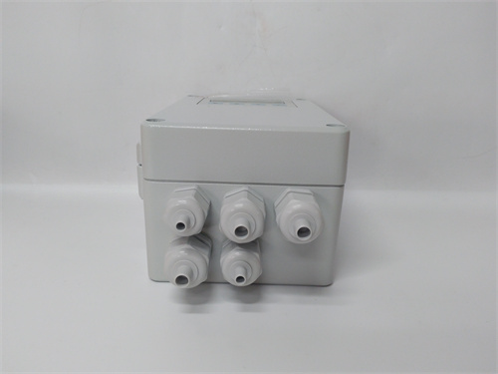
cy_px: 187
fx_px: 388
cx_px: 249
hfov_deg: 65.3
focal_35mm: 27
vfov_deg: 51.4
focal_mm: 3.79
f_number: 2
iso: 132
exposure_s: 1/33
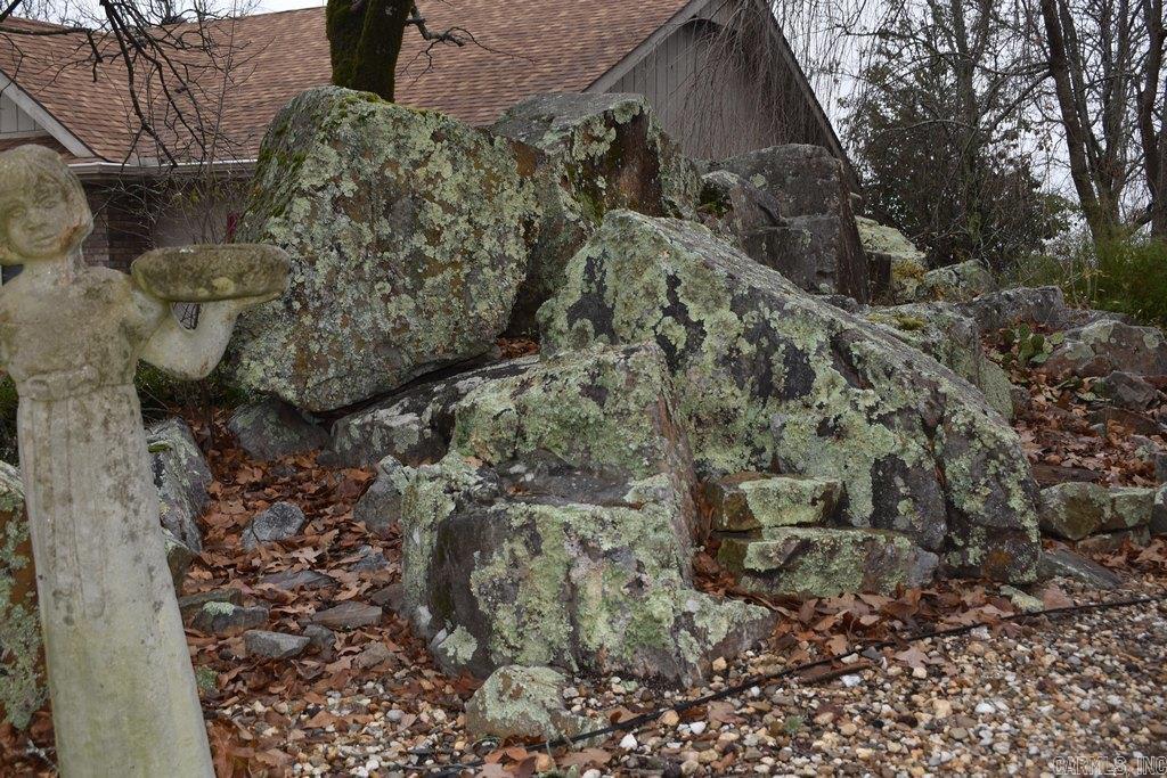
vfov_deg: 33.0
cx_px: 584
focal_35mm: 40
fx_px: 1313
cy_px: 389
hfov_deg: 47.9
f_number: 5.6
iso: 100
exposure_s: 1/125
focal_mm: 27
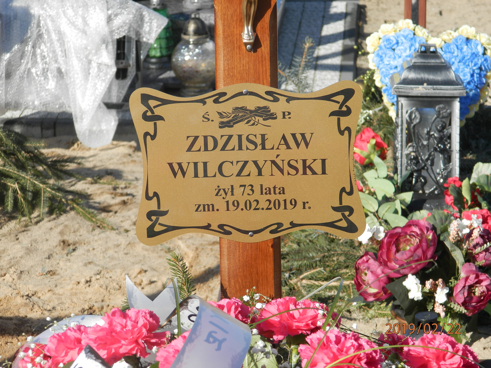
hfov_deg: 14.9
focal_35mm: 132
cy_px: 184
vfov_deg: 11.2
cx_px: 246
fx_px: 1872
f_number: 4.7
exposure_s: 1/400
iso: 80
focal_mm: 23.6
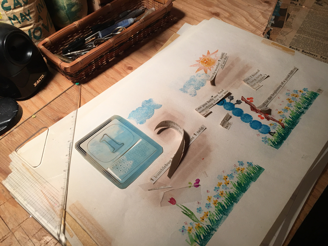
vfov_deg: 48.2
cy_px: 123
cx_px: 164
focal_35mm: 29
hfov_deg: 61.7
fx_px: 275
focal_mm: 4.15
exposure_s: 1/40
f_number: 2.2
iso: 25
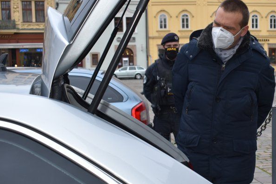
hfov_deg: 29.2
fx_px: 514
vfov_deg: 20.3
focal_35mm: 67
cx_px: 234
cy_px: 117
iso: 360
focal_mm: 26
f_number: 5.6
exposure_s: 1/125
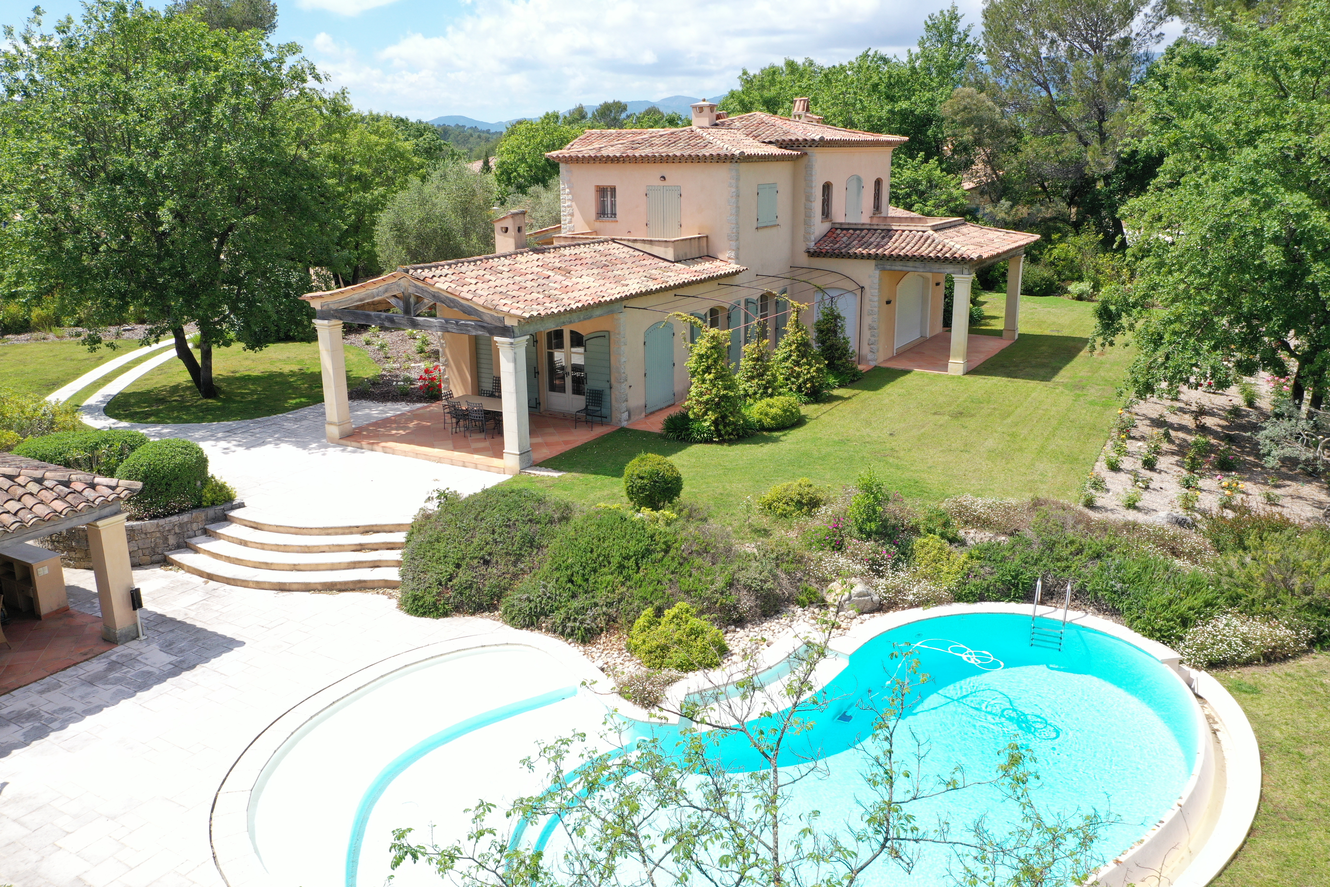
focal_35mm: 28
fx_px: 1034
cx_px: 665
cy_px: 444
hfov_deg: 65.5
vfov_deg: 46.4
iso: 100
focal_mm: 10.26
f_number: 5.6
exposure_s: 1/320
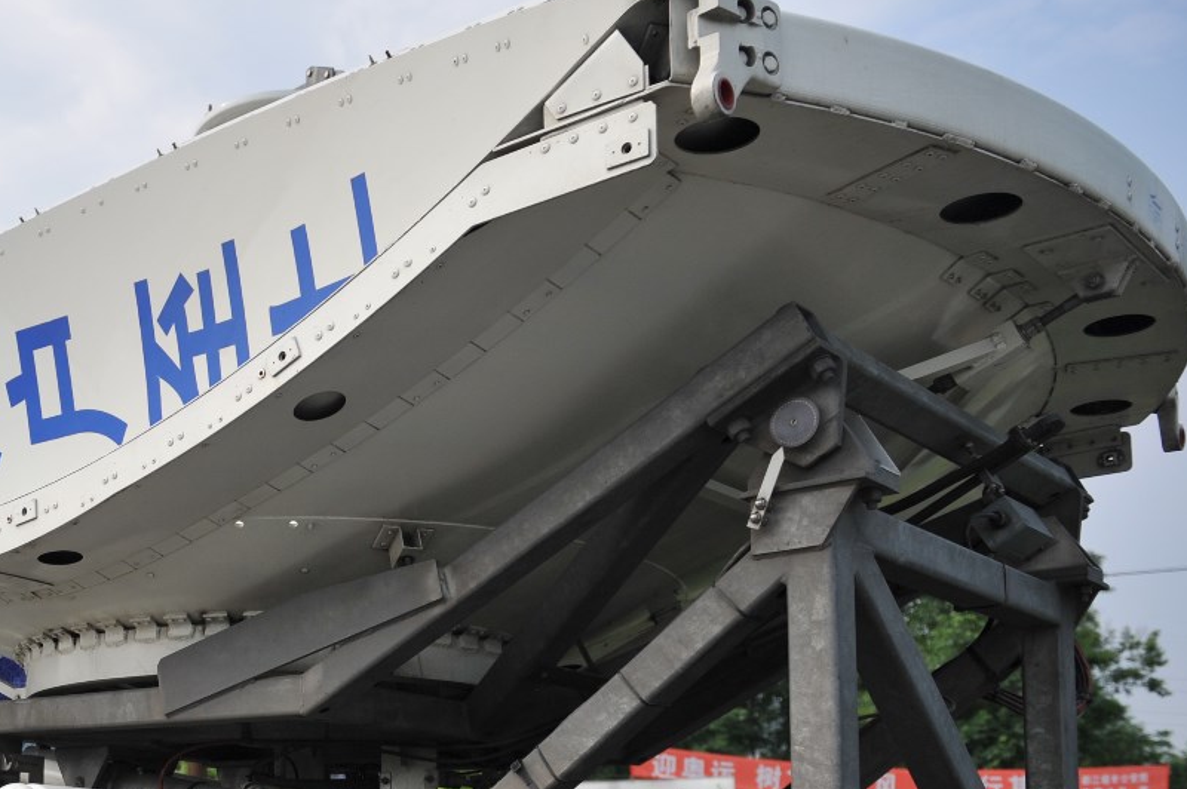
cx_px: 45
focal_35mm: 48
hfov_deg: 37.5
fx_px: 1581
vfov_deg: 26.9
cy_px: 734
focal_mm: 24
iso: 320
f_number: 4
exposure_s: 1/2500
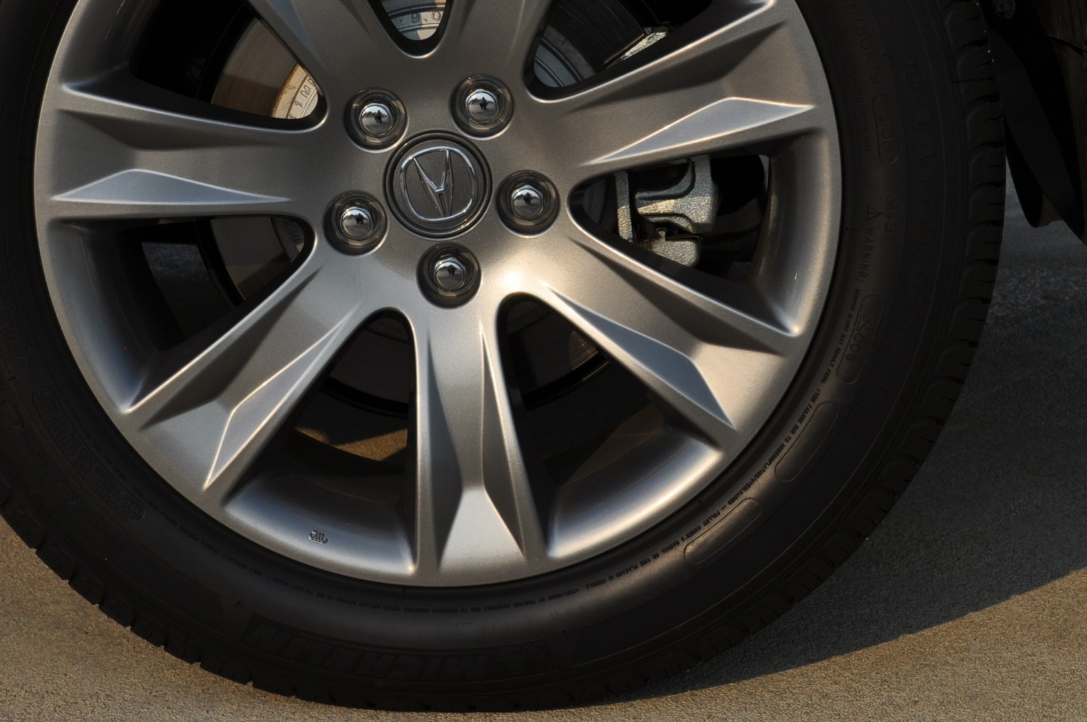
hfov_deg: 21.5
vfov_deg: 14.3
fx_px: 2865
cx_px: 456
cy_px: 185
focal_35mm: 95
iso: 200
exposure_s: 1/500
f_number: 11
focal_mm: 40
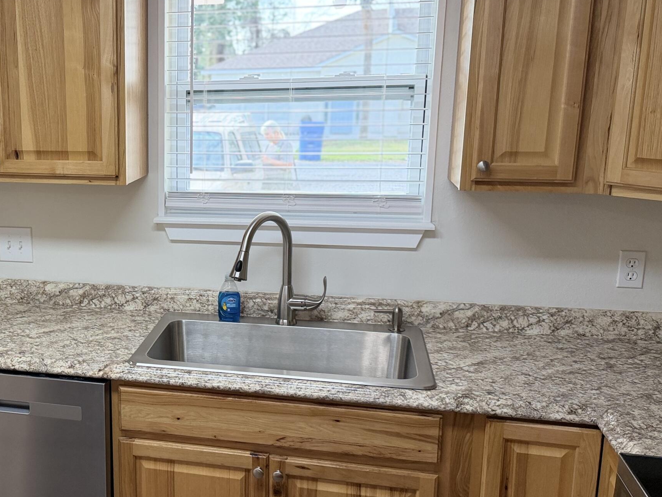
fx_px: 803
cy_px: 250
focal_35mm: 42
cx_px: 108
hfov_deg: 42.3
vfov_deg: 34.4
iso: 200
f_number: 1.78
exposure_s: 1/228
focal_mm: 6.76
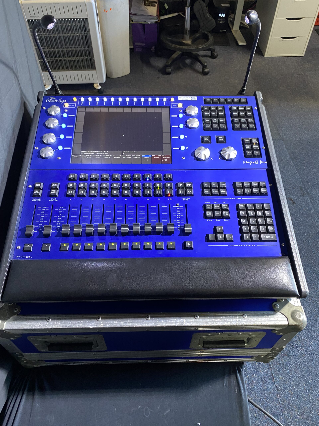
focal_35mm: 26
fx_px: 319
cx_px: 160
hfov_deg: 53.1
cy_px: 213
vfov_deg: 67.3
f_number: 1.8
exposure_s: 1/50
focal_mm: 4.25
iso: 320
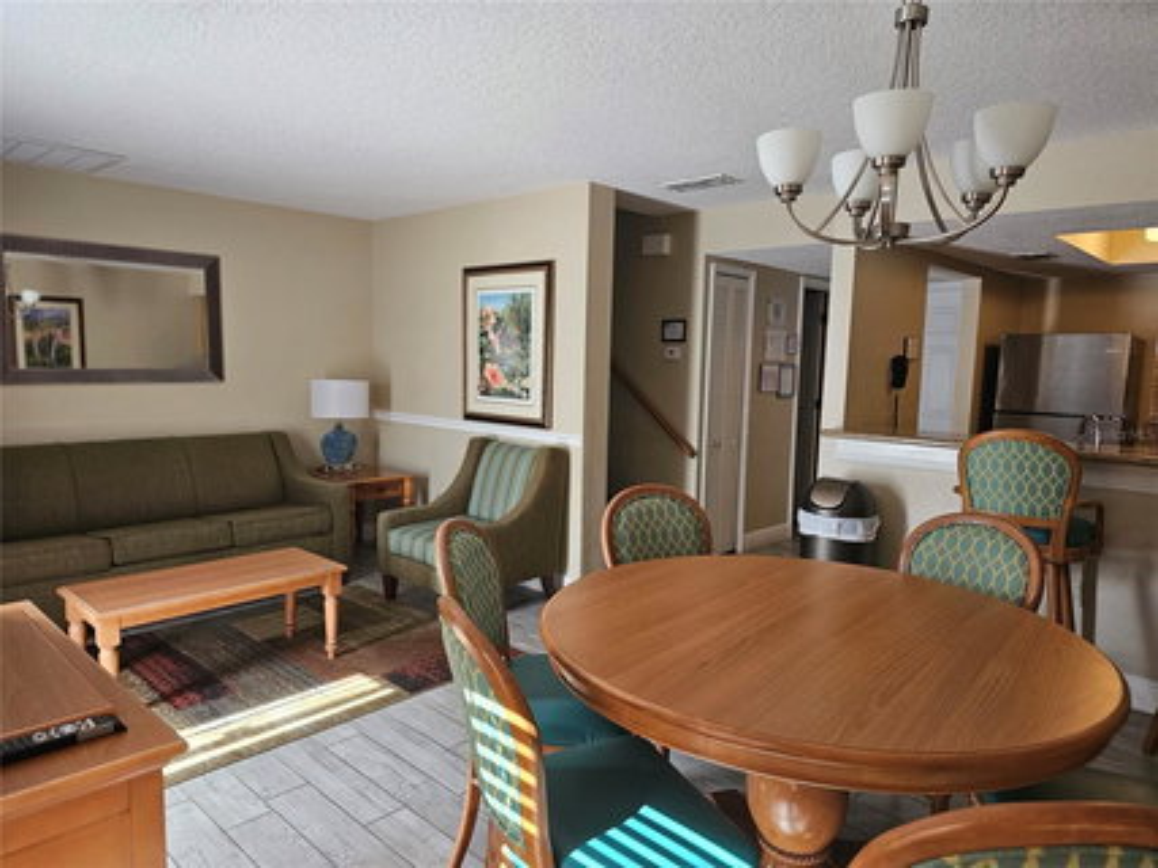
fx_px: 769
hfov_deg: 73.9
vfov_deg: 58.9
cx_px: 579
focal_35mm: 23
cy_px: 434
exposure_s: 1/120
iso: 320
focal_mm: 6.3
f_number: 1.7
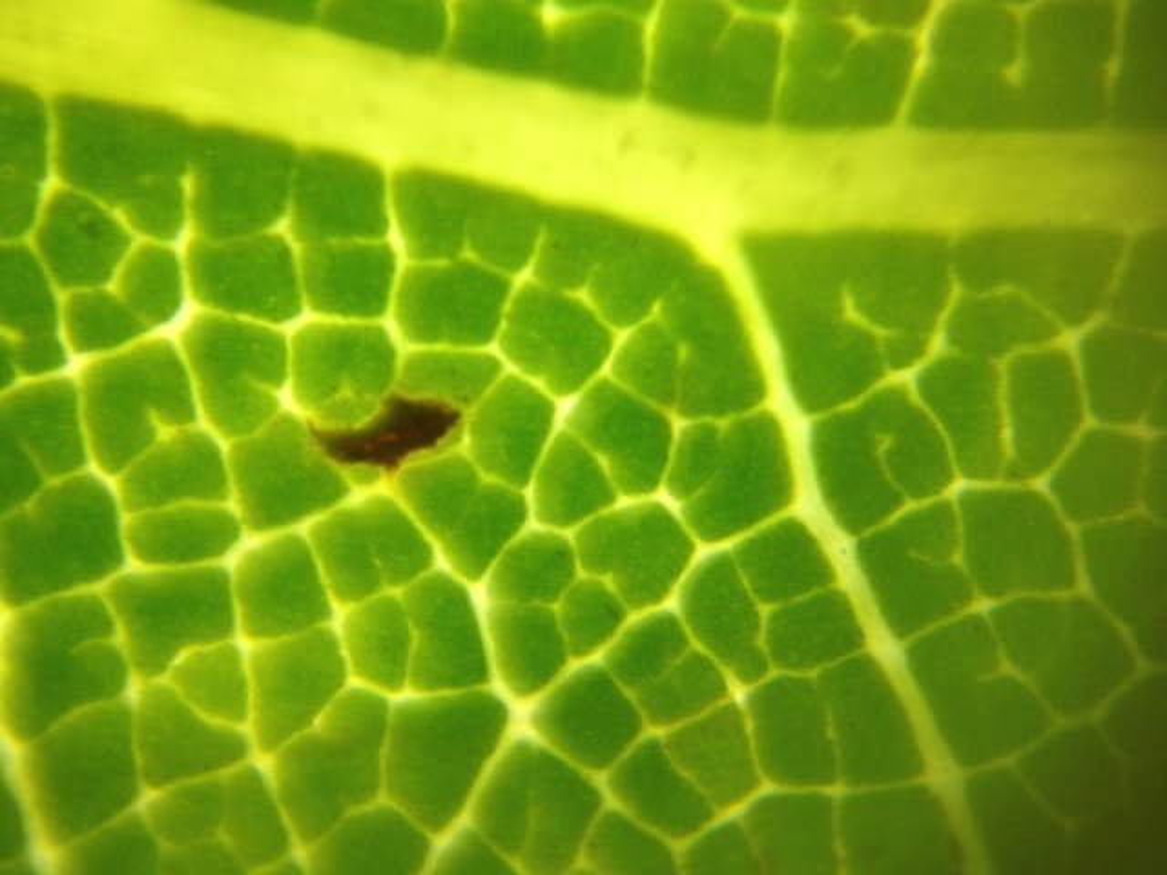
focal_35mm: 35
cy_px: 438
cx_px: 584
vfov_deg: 40.7
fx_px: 1180
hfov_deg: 52.6
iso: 50
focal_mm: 4.28
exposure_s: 1/104
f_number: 2.4
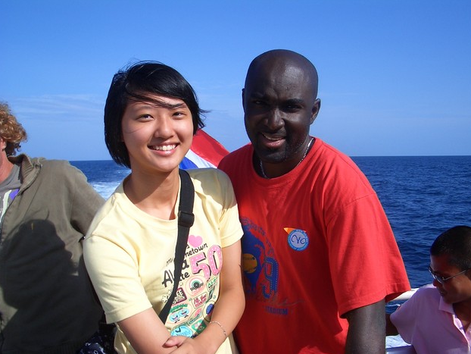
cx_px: 238
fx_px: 490
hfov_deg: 51.3
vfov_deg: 39.7
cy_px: 181
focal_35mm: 36
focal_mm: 5.8
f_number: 4.3
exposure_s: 1/640
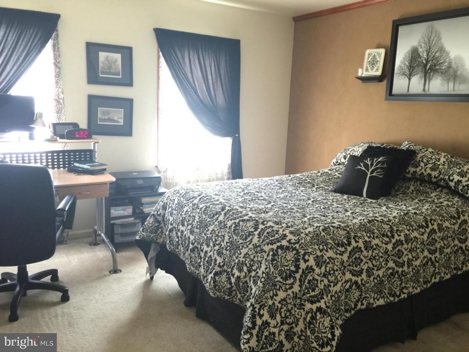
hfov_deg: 61.7
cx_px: 234
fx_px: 393
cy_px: 176
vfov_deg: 48.2
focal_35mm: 29
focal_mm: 4.15
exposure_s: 1/4
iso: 64
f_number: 2.2
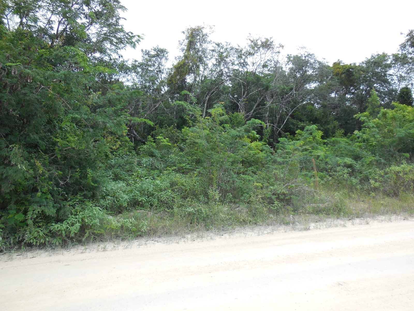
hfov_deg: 69.4
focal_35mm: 25
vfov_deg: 54.9
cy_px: 156
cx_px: 207
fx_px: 299
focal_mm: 4.5
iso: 125
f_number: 3.1
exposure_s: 1/320
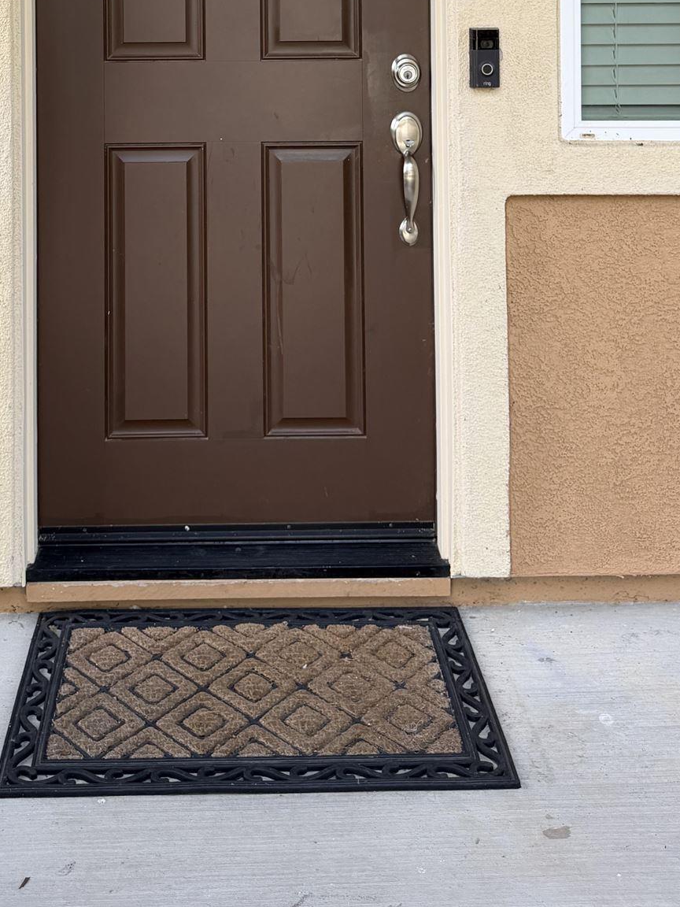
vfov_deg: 35.8
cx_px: 238
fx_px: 1257
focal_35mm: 48
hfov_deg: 30.1
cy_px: 2
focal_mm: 6.76
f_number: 1.78
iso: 80
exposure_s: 1/301
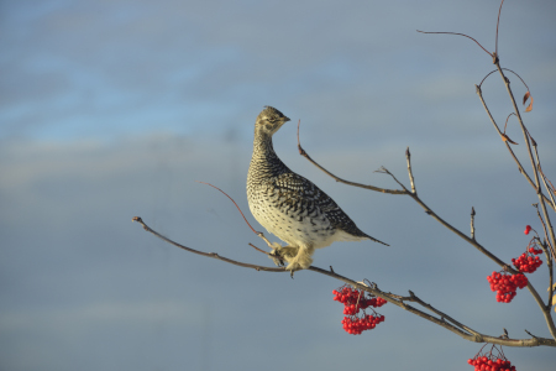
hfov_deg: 6.9
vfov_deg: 4.6
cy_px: 186
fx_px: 4633
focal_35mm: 300
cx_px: 278
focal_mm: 300
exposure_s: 1/320
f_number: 9
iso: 200
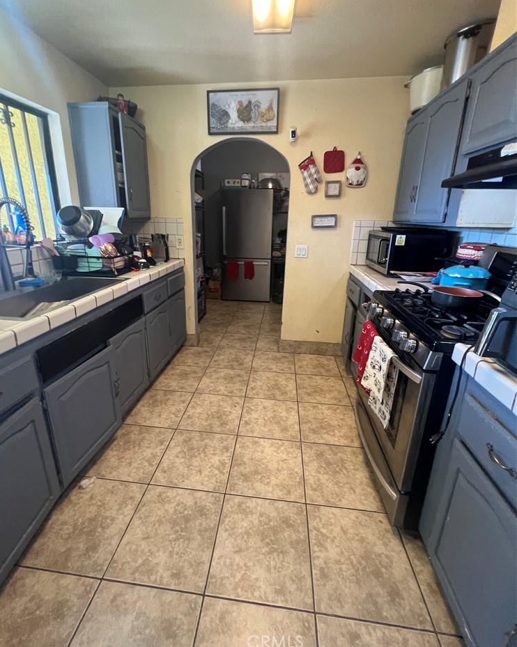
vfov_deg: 100.5
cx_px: 250
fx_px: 268
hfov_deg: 87.9
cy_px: 295
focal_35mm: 14
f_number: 1.8
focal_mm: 1.57
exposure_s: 1/60
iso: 320
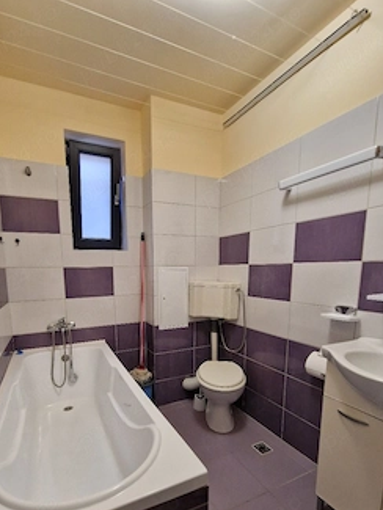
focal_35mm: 16
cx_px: 160
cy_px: 308
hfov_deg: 77.5
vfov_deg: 93.2
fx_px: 236
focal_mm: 2.2
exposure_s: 1/50
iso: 320
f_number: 2.2
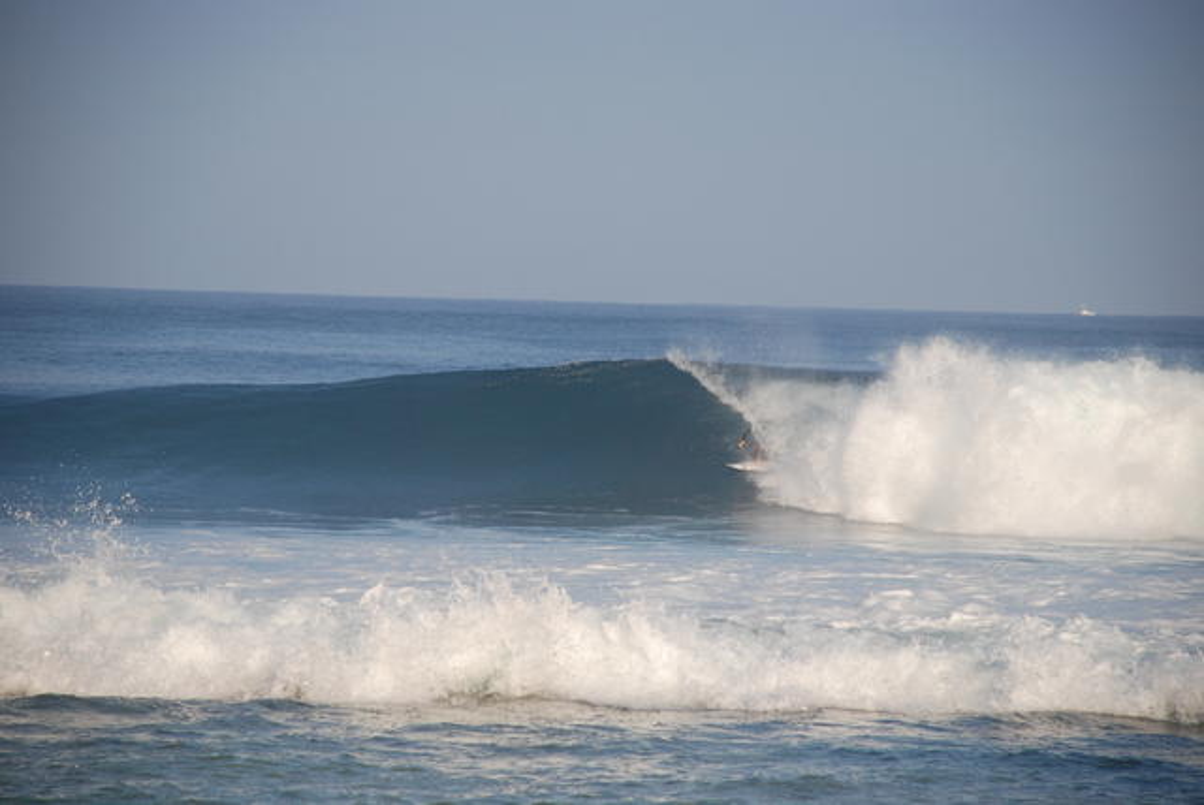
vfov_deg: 6.8
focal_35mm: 202
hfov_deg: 10.2
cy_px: 402
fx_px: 6778
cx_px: 602
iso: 400
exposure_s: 1/1600
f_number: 5.6
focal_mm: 135
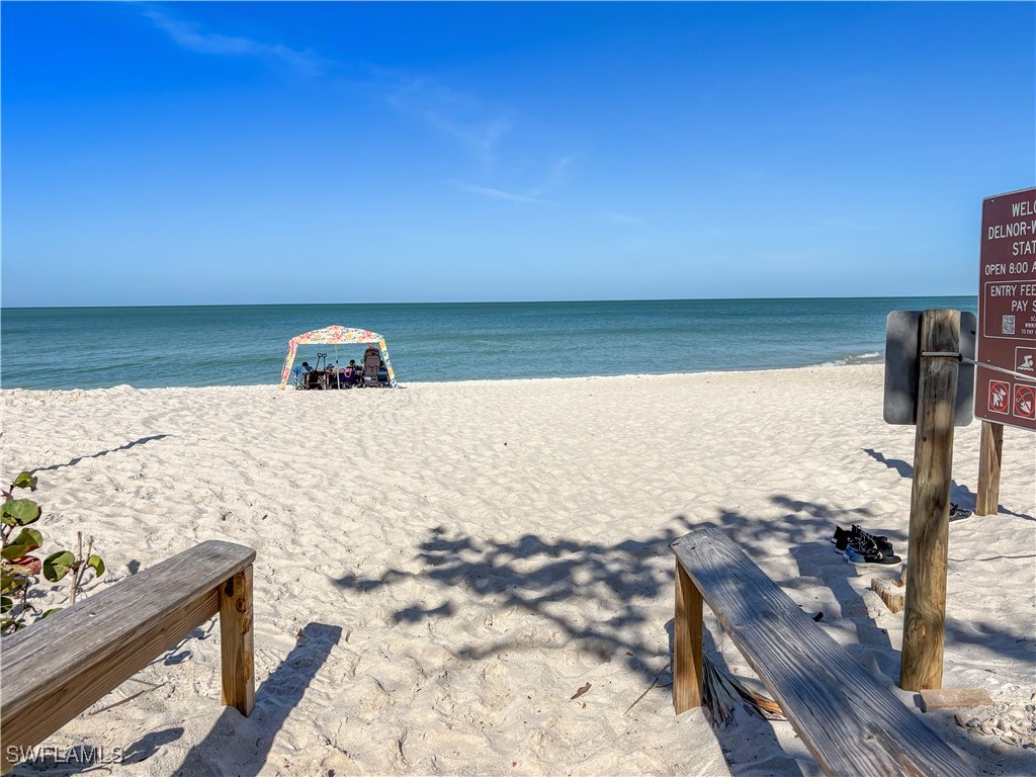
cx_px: 518
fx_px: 778
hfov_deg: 67.3
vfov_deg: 53.1
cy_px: 388
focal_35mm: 26
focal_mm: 5.96
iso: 50
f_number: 1.6
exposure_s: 1/10000
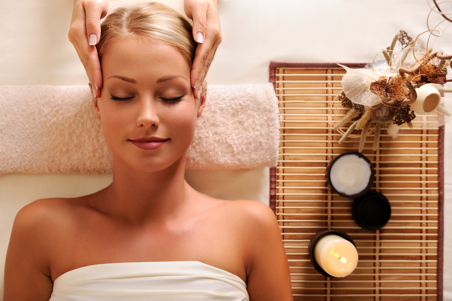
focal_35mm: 45
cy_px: 150
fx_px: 565
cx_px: 226
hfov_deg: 43.6
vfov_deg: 29.8
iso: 320
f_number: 4.5
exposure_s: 1/200
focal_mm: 45
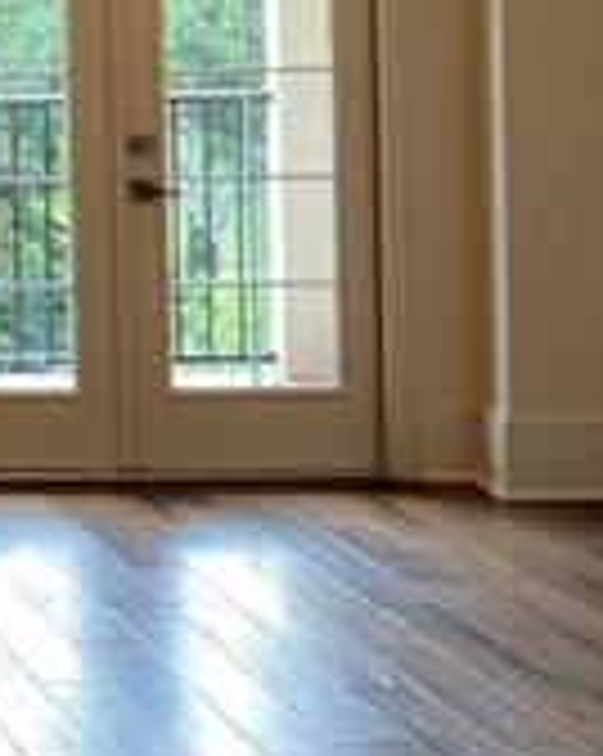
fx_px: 2592
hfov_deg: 11.8
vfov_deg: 16.2
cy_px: -9
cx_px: -639
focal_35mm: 116
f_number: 1.8
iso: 64
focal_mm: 4.25
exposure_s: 1/120
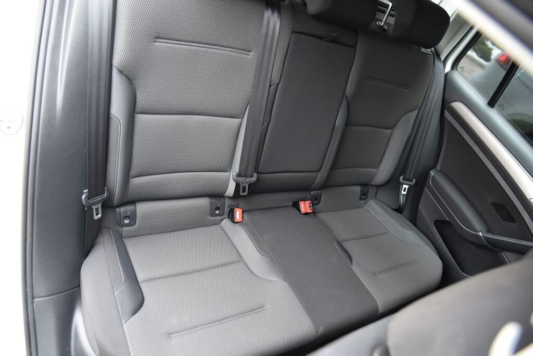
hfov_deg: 73.7
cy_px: 178
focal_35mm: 24
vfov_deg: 53.2
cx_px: 266
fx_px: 356
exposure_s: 1/20
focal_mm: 24
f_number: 4
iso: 500
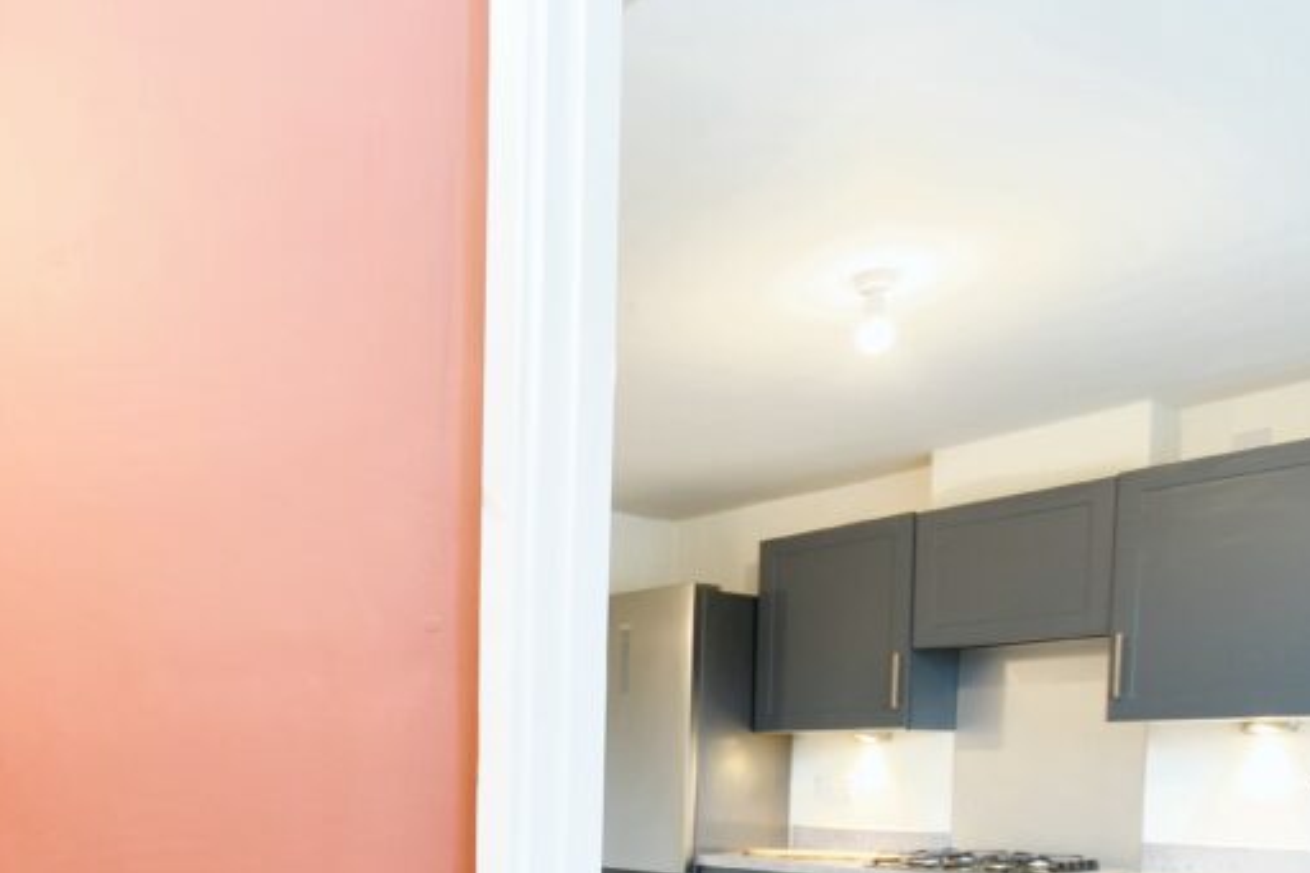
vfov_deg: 39.6
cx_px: 302
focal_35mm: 30
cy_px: 827
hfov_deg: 58.2
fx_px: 1091
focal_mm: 10
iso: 100
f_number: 3.5
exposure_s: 1/5
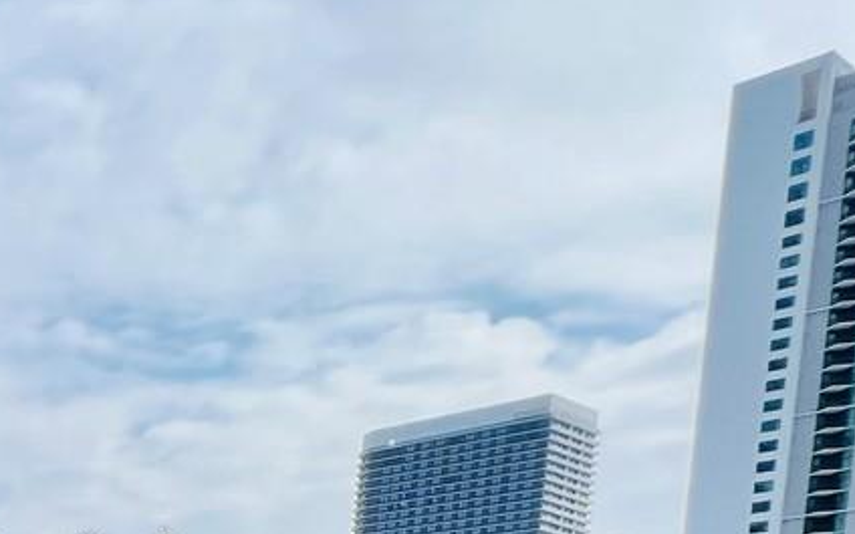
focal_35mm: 52
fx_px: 1212
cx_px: -571
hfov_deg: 24.4
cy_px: 881
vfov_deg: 20.1
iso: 32
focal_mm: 1.57
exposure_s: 1/903
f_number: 1.8
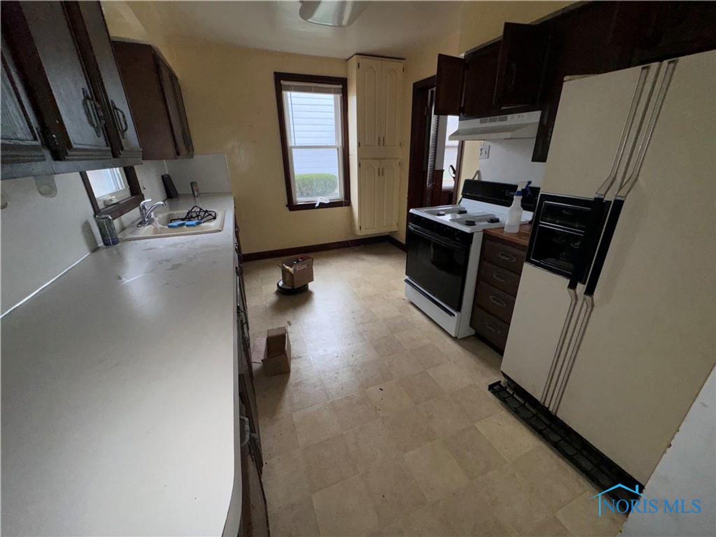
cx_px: 358
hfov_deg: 102.1
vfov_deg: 85.7
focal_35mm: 14
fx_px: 290
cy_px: 268
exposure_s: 1/122
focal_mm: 2.22
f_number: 2.2
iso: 64
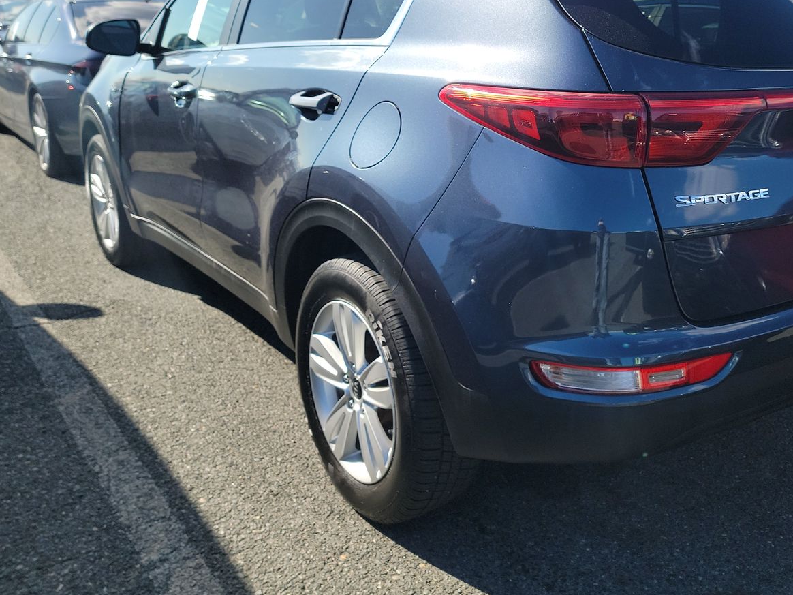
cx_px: 534
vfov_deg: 42.5
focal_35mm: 33
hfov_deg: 54.1
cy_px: 209
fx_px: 756
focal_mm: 6.7
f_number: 1.8
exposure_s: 1/543
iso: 50
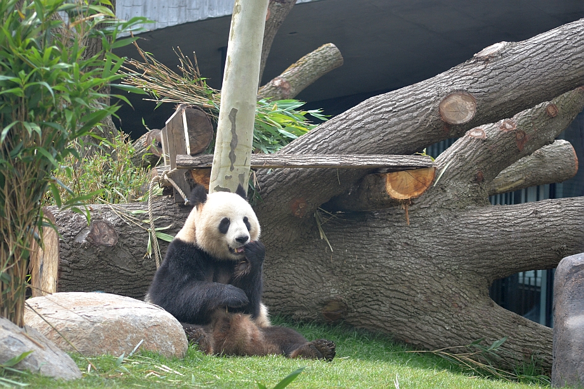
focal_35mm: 150
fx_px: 2432
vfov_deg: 9.1
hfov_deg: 13.7
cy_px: 194
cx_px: 292
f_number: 4.2
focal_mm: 100
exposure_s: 1/320
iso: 400
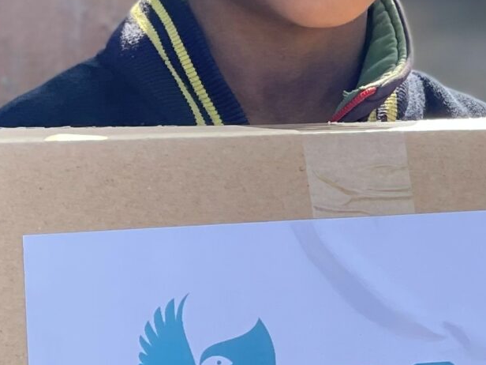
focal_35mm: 266
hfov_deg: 7.4
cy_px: 69
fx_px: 3735
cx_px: 610
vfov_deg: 5.6
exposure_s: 1/195
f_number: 2.2
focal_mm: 7.5
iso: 25
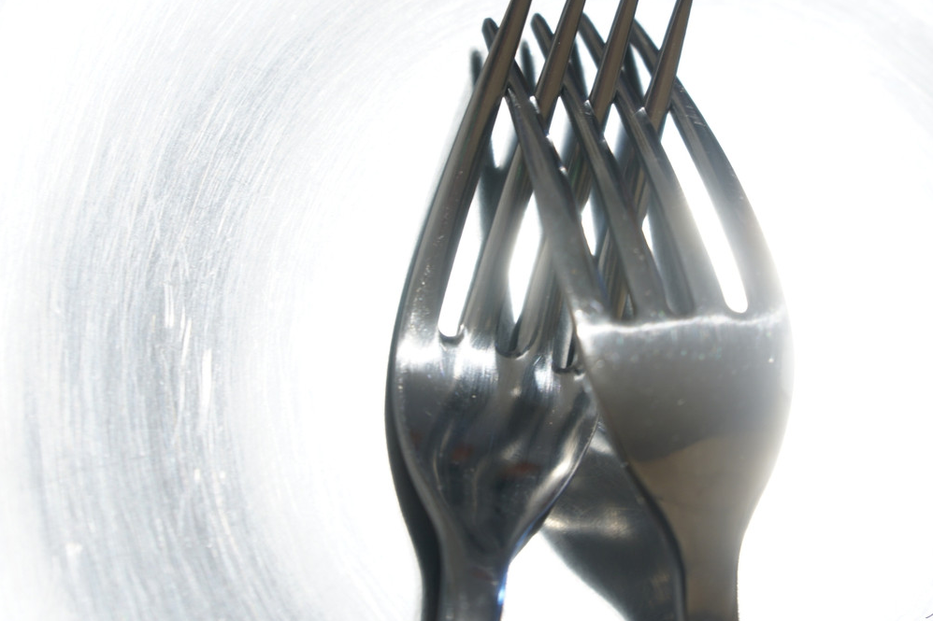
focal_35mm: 101
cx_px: 545
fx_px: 2617
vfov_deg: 13.5
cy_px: 249
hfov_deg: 20.2
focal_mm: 56
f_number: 4
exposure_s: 1/4
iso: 100
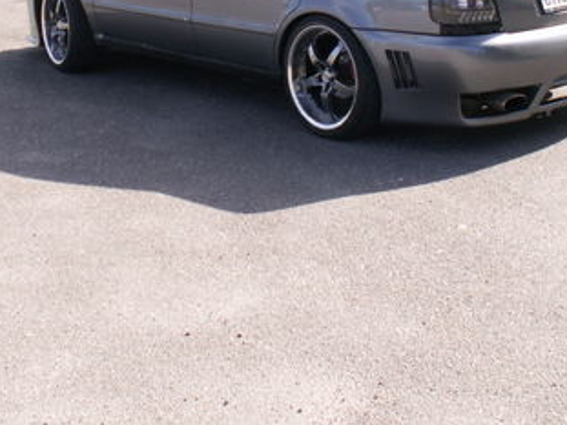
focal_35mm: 72
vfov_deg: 19.9
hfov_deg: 27.0
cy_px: 20
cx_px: 257
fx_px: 1179
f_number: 5.6
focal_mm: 5.86
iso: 50
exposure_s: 1/125
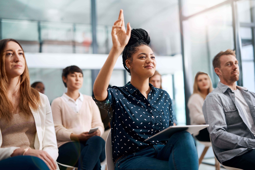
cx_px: 128
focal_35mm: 50
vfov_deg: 27.0
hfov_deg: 39.6
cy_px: 85
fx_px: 354
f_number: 1.6
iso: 320
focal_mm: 50
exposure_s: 1/400
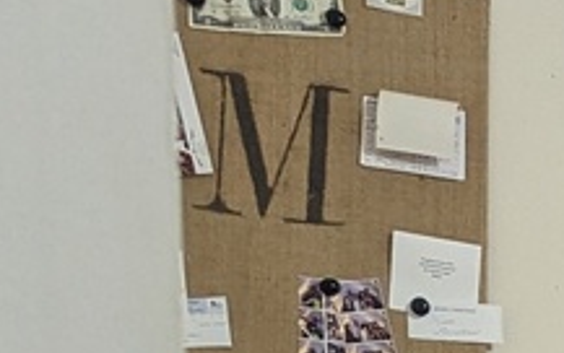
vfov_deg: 7.0
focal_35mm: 168
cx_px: 1697
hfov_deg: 9.6
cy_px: 1043
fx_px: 2584
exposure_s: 1/23.8
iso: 372
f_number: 1.85
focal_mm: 6.81
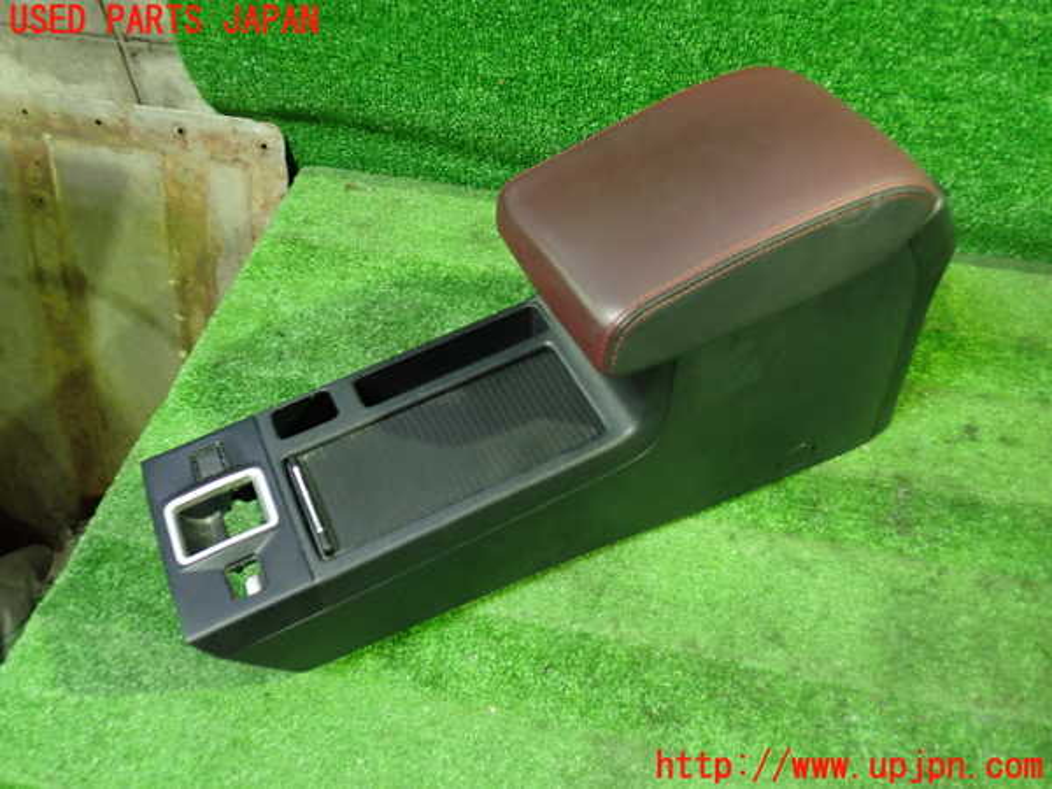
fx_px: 912
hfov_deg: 60.0
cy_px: 394
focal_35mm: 30
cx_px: 526
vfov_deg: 46.8
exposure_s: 1/25
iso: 800
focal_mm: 5.4
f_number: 2.3
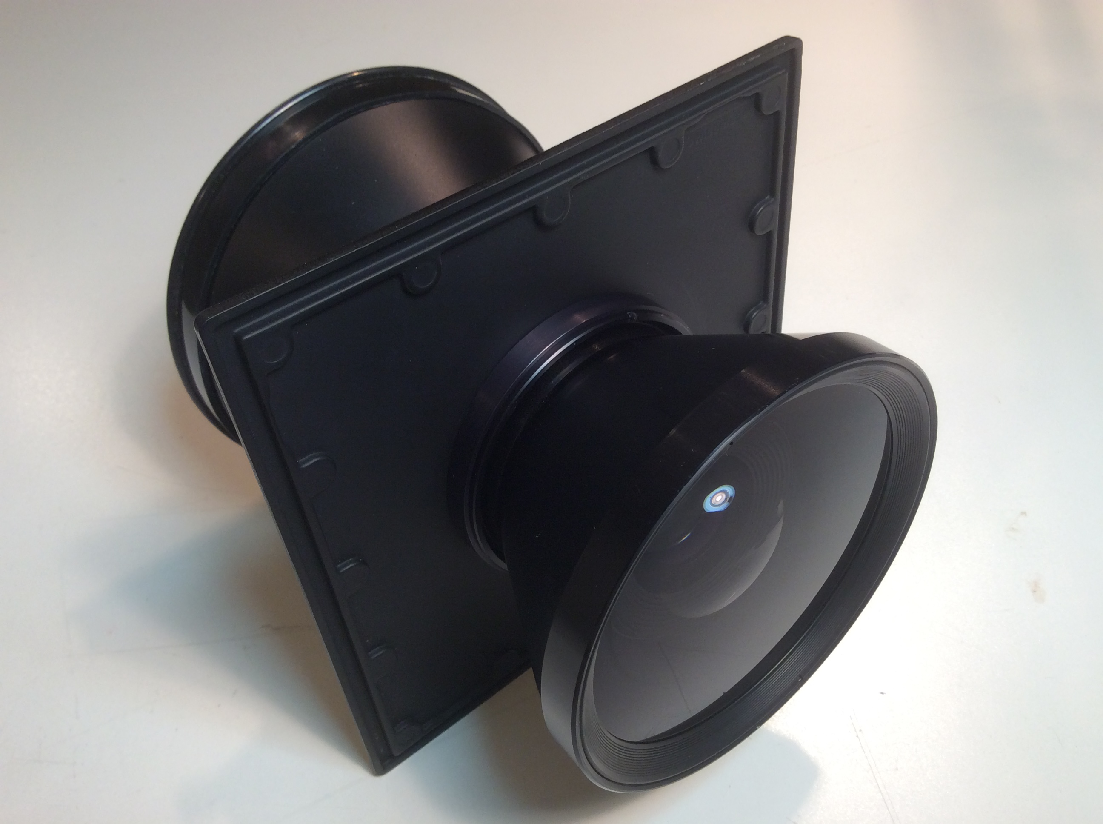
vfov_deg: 44.1
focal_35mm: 32
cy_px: 412
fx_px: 1018
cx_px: 552
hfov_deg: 56.9
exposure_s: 1/40
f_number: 2.4
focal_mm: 3.3
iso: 40
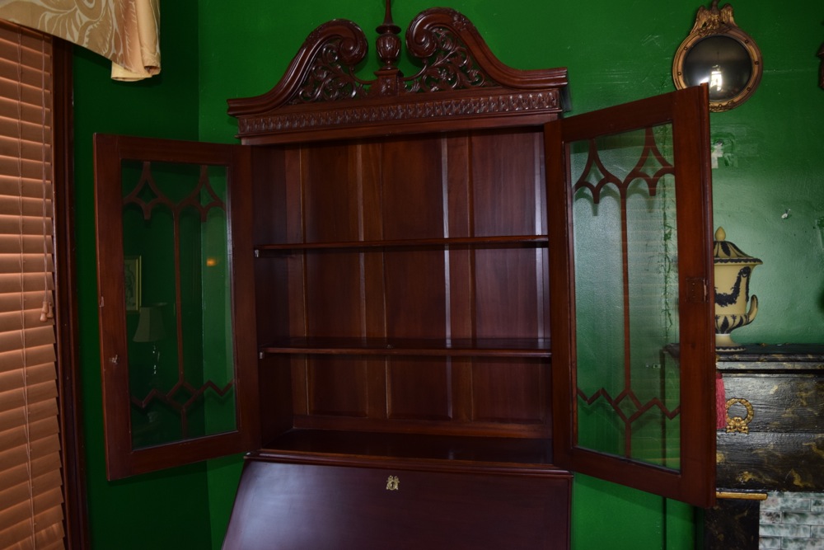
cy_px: 275
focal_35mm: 30
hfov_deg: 61.9
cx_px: 412
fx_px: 687
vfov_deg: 43.6
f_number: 3.5
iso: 800
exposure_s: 1/60
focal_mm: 20
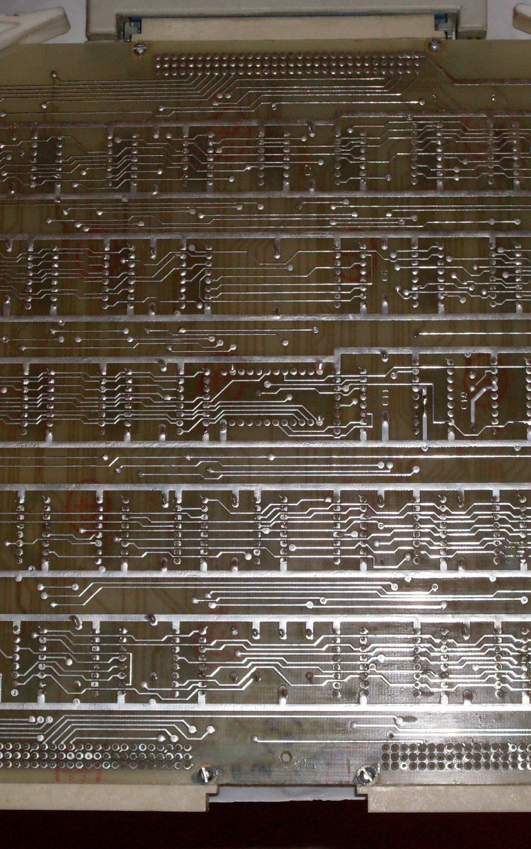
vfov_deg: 20.6
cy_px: 423
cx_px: 320
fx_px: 2339
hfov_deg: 12.9
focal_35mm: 101
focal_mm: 11.7
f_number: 3.7
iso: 100
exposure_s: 1/45
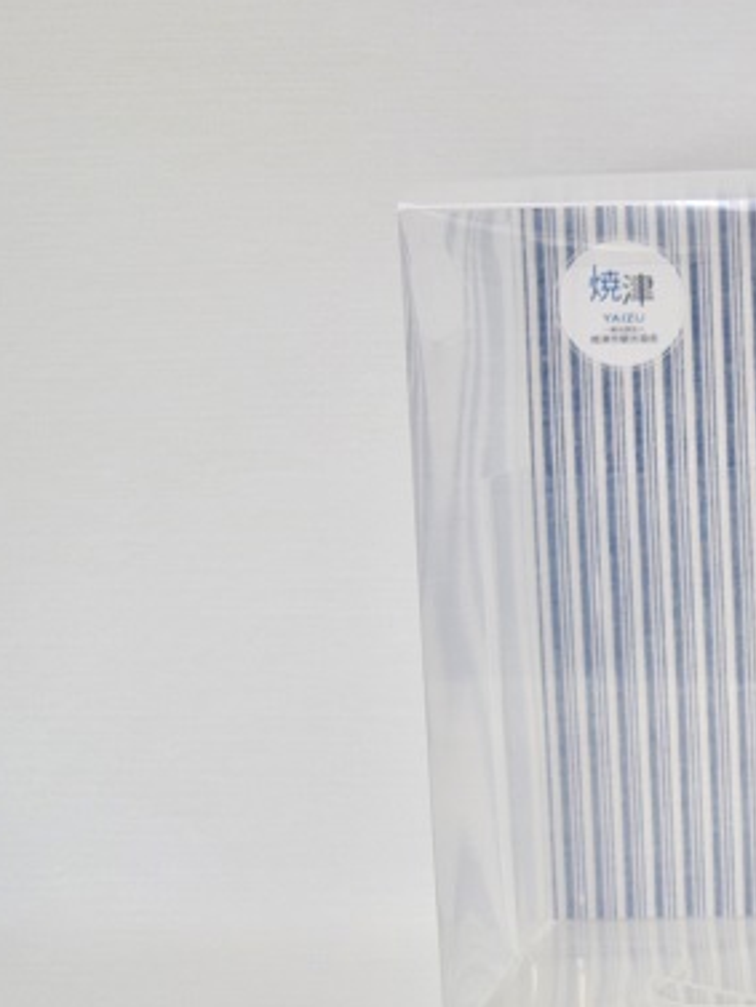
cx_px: 1034
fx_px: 2852
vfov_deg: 20.0
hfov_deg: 14.4
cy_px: 613
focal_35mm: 98
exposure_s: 1/100
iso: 400
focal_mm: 32
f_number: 5
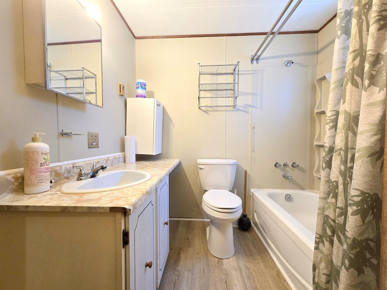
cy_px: 145
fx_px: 145
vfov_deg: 89.9
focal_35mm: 13
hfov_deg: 106.2
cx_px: 194
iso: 160
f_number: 2.2
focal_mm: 2.2
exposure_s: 1/60
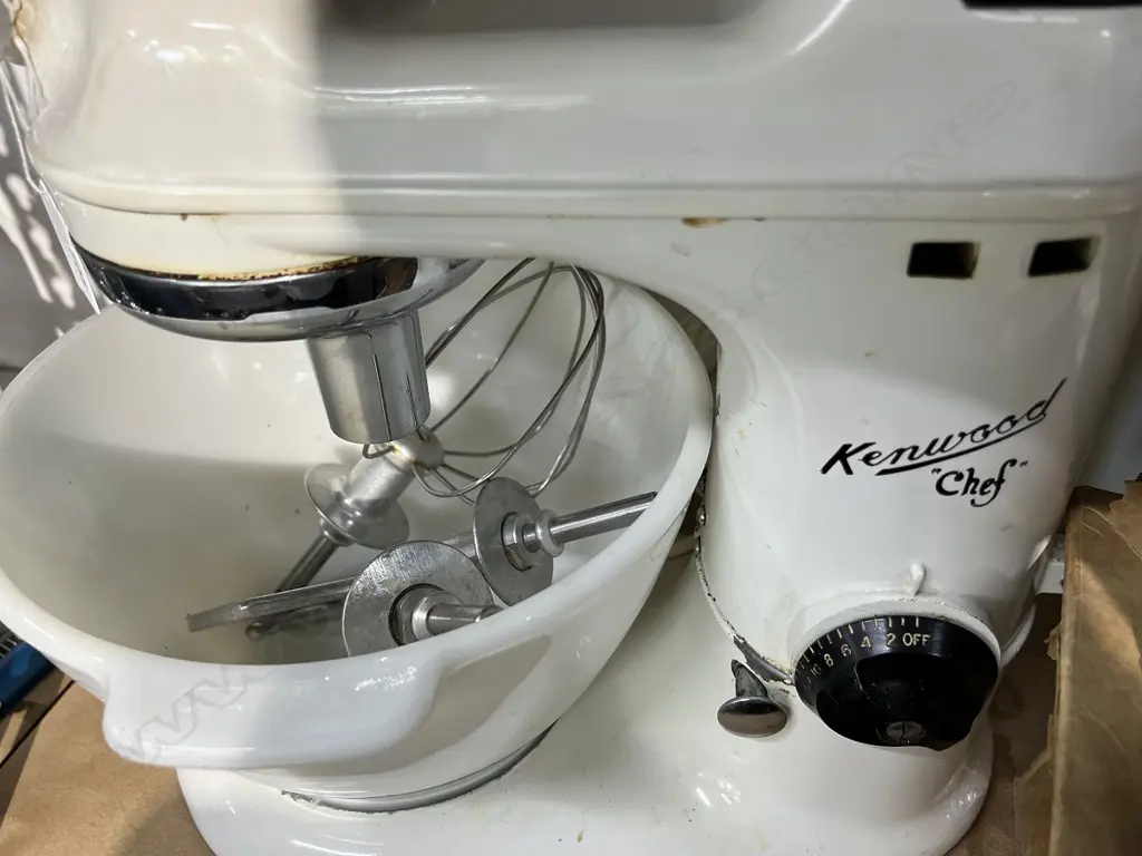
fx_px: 858
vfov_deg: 53.1
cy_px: 428
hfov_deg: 67.3
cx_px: 571
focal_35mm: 26
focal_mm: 5.7
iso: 125
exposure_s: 1/100
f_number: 1.5
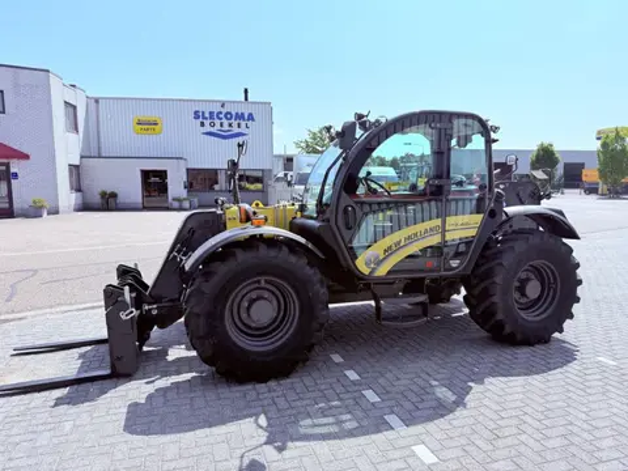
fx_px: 435
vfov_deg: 56.8
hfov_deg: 71.6
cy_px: 236
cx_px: 314
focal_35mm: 24
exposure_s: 1/4167
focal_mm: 6.76
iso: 80
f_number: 1.78
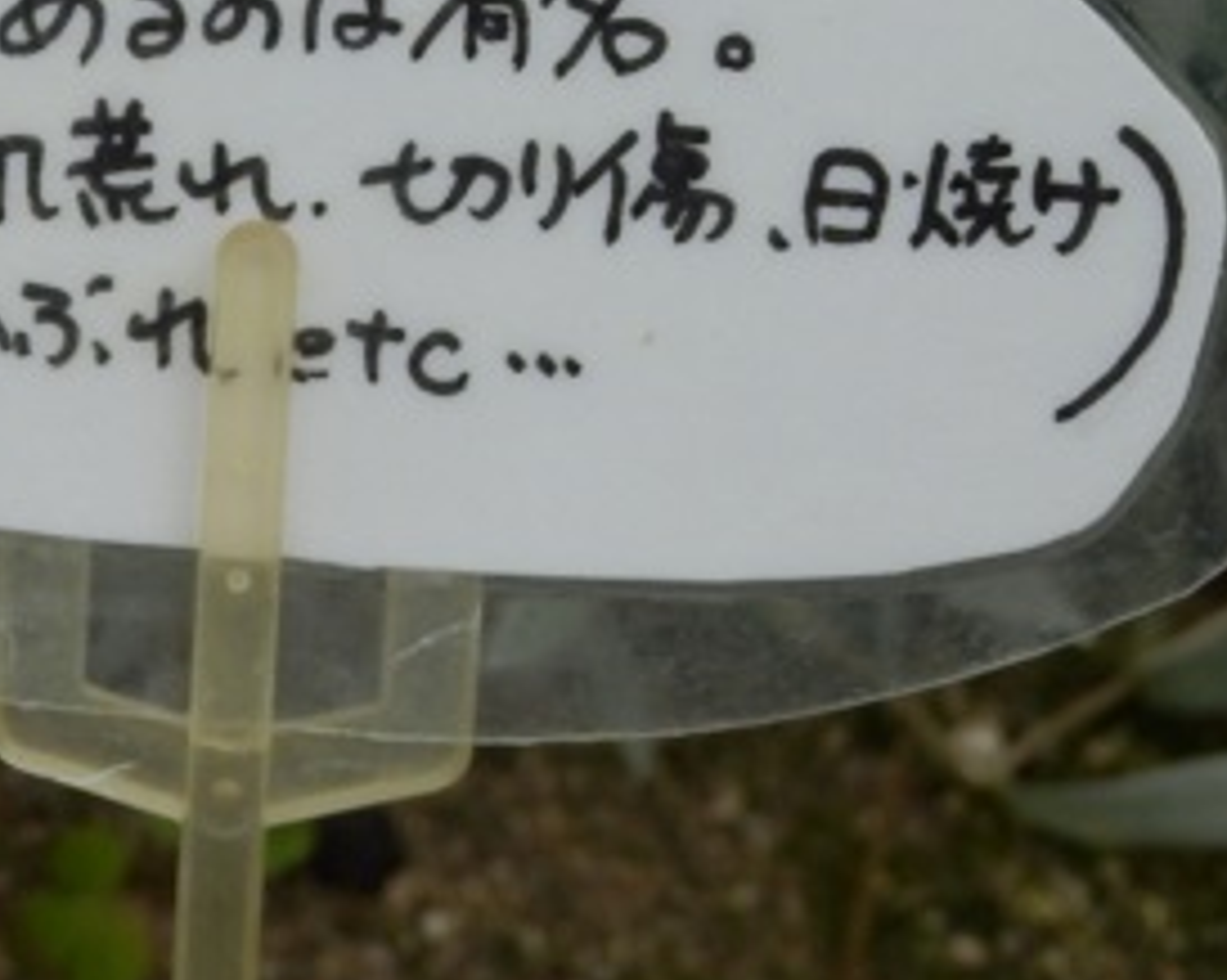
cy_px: -220
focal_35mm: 196
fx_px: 7113
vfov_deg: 7.8
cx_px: 202
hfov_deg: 9.8
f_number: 4.5
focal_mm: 13.1
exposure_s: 1/200
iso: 80
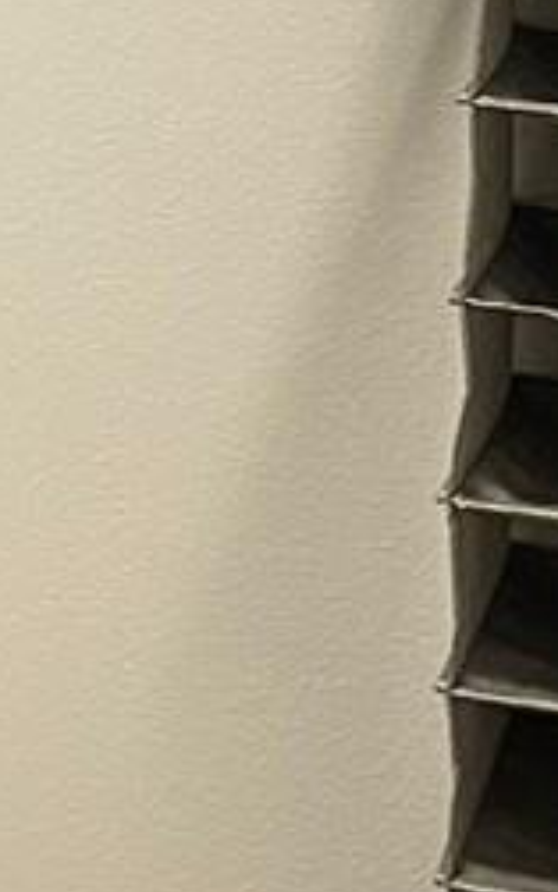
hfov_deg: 7.3
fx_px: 4280
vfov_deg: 11.9
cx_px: -245
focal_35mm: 176
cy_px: 291
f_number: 1.6
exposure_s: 1/60
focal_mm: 5.1
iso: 100
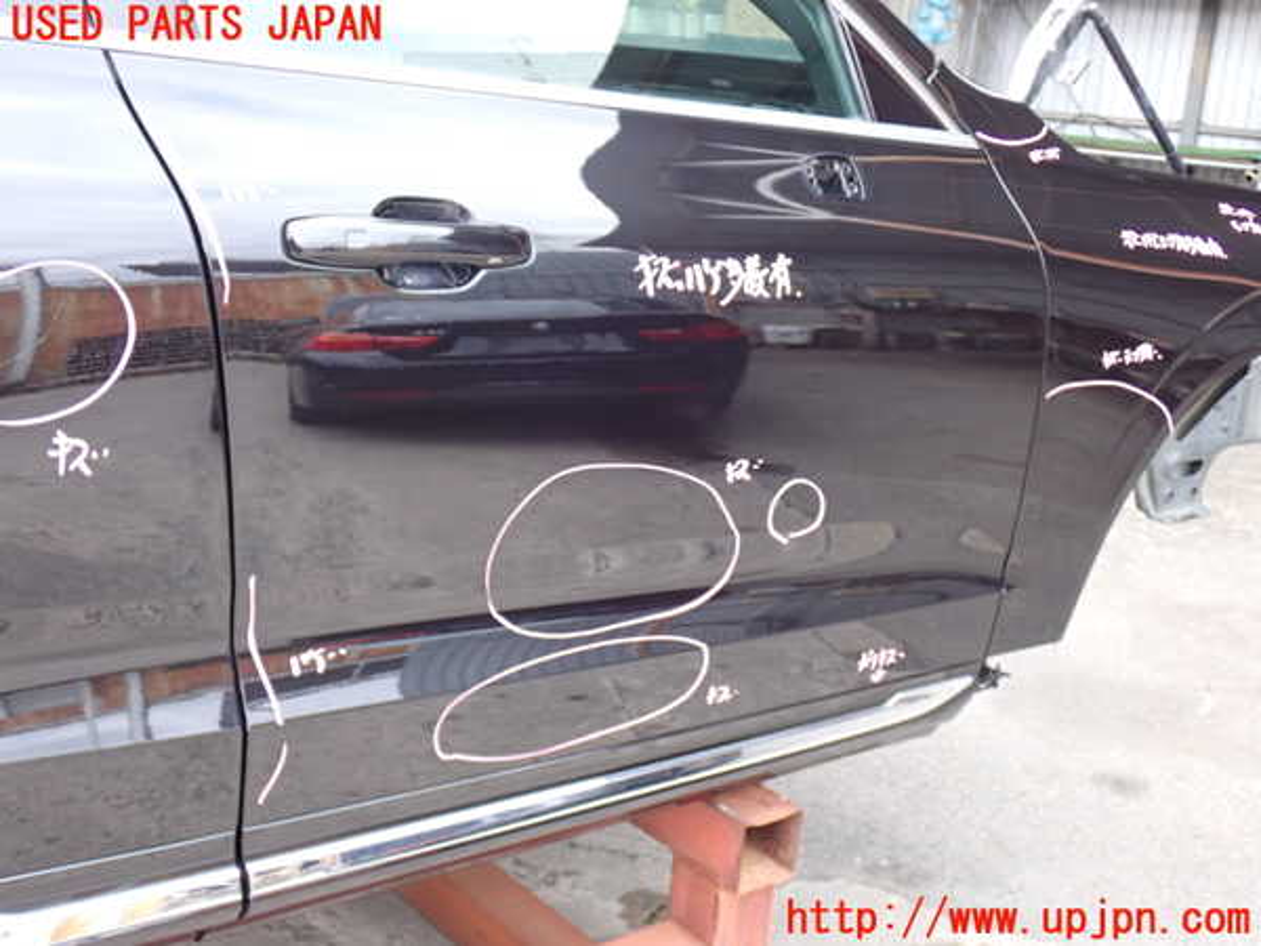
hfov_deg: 42.9
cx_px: 630
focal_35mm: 44
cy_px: 473
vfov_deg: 32.9
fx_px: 1603
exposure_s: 1/40
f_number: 2.9
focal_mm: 7.84
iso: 200
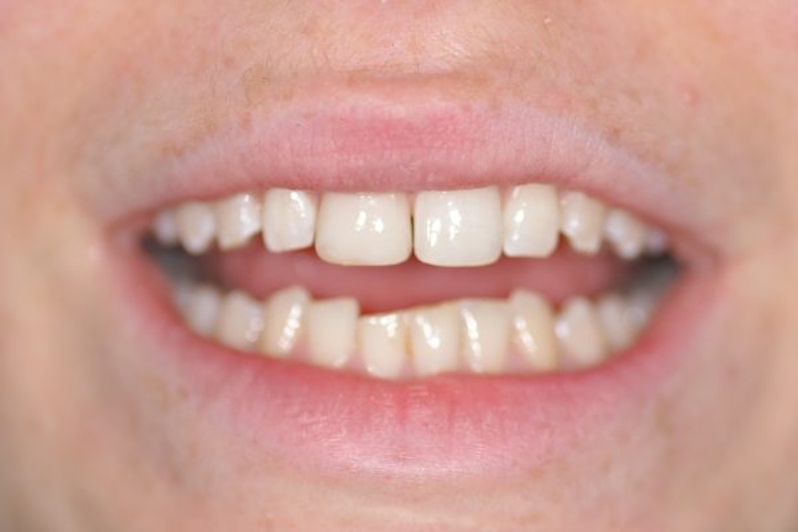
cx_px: 399
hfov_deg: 15.2
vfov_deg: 10.2
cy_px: 266
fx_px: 2992
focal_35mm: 135
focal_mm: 90
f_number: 3.5
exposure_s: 1/60
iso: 200
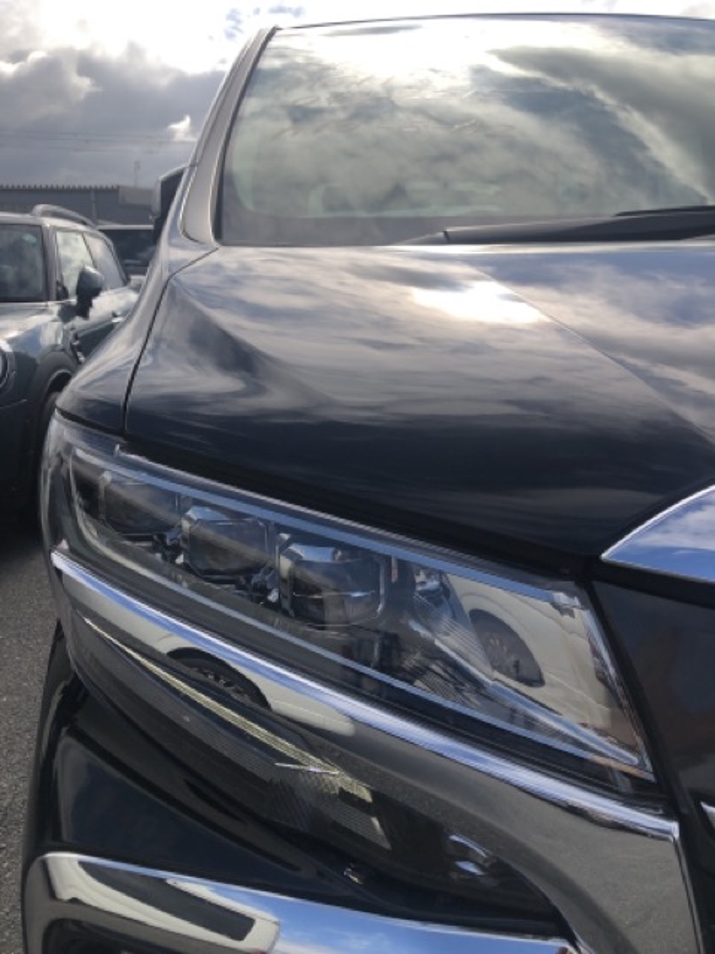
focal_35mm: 28
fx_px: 771
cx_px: 358
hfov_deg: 49.7
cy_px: 477
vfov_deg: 63.4
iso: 25
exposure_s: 1/2825
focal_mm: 3.99
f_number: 1.8
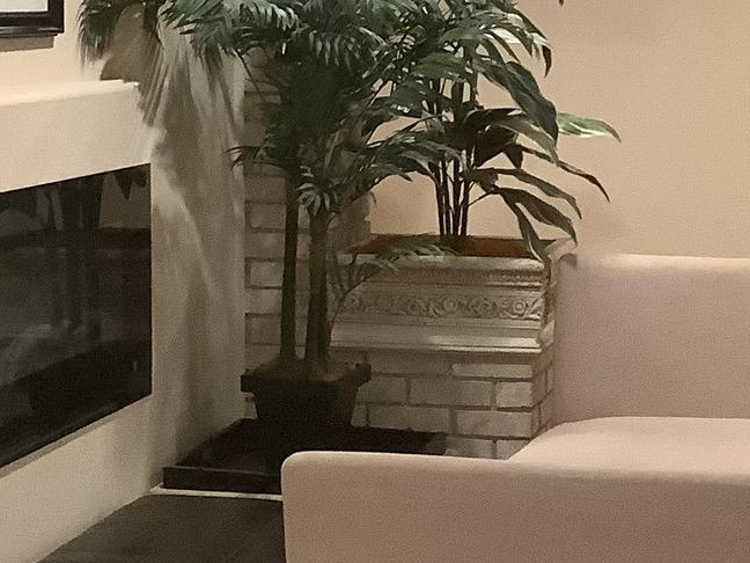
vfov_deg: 15.0
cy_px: 148
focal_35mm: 98
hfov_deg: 19.9
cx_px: 529
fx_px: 2123
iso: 320
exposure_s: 1/60
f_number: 2.4
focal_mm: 3.3
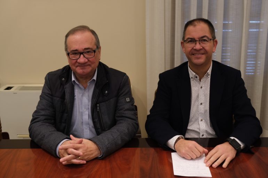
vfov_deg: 31.2
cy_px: 89
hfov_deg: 45.4
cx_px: 134
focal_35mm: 43
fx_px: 320
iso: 500
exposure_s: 1/60
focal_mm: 28.9
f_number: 3.2
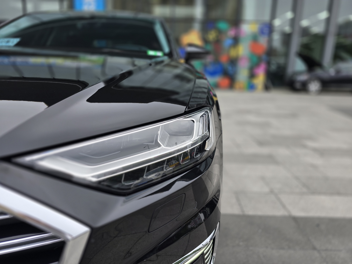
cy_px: 132
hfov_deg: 73.9
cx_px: 176
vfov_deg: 58.9
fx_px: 234
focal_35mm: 23
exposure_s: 1/194
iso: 12
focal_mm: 6.3
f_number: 1.7
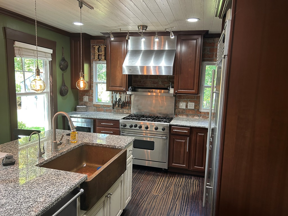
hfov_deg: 67.3
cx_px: 144
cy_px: 108
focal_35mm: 26
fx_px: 216
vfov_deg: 53.1
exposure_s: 1/60
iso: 160
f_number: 1.5
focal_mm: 5.7
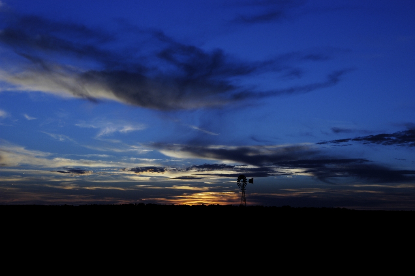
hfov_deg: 33.4
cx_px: 208
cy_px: 138
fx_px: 691
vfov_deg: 22.6
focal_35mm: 60
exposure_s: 1/200
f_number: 7.1
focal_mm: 40
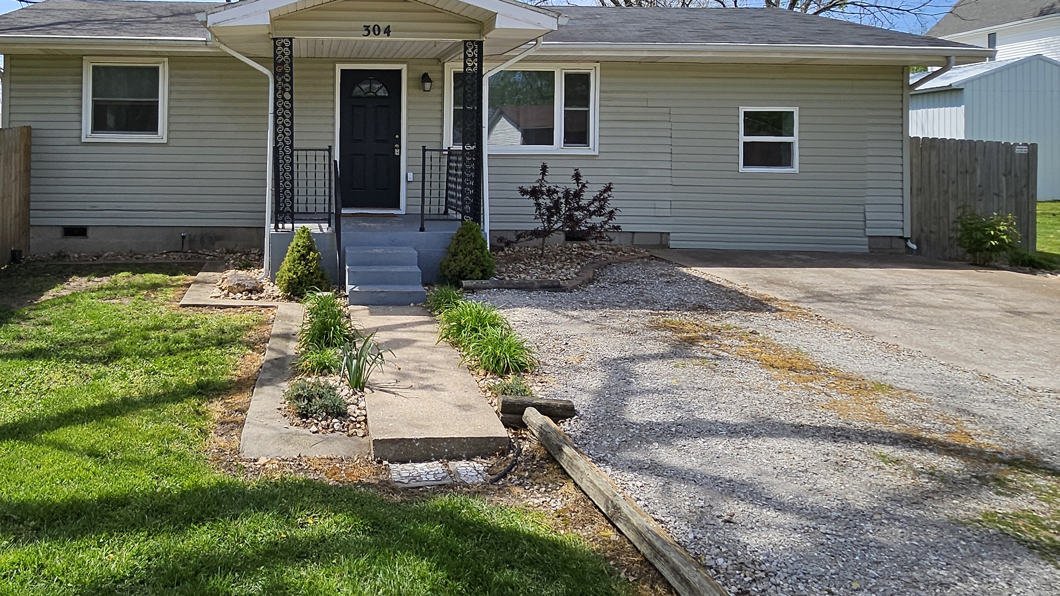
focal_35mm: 26
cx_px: 310
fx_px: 731
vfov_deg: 43.2
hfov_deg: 68.7
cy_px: 161
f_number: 2.2
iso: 32
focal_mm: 1.74
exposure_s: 1/1096
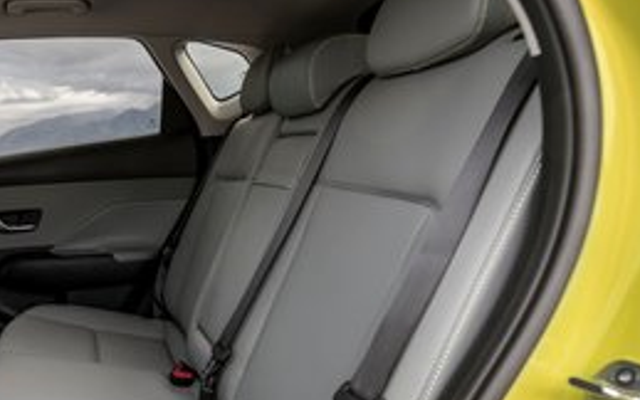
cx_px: 124
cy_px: 314
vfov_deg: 37.1
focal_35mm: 33
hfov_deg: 54.0
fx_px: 576
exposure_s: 1/50
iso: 200
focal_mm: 14
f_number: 5
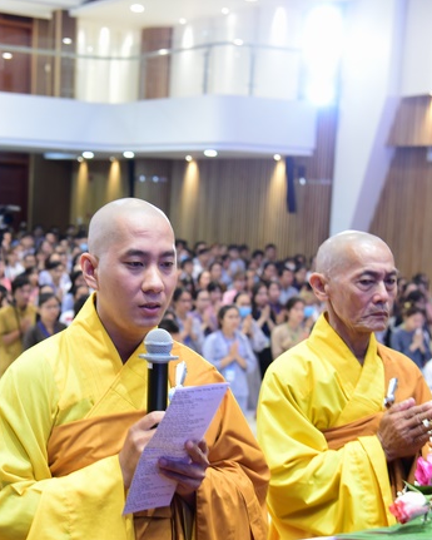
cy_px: 269
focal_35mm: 68
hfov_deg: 22.4
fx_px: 1086
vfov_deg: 27.9
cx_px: 148
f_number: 4.5
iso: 1250
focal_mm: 48
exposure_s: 1/40
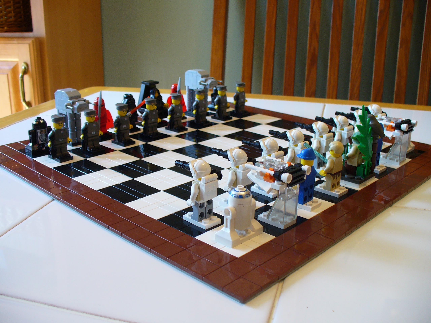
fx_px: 461
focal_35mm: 37
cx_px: 216
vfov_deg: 38.7
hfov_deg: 50.1
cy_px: 162
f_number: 2.8
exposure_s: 1/25
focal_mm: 6.1
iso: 100
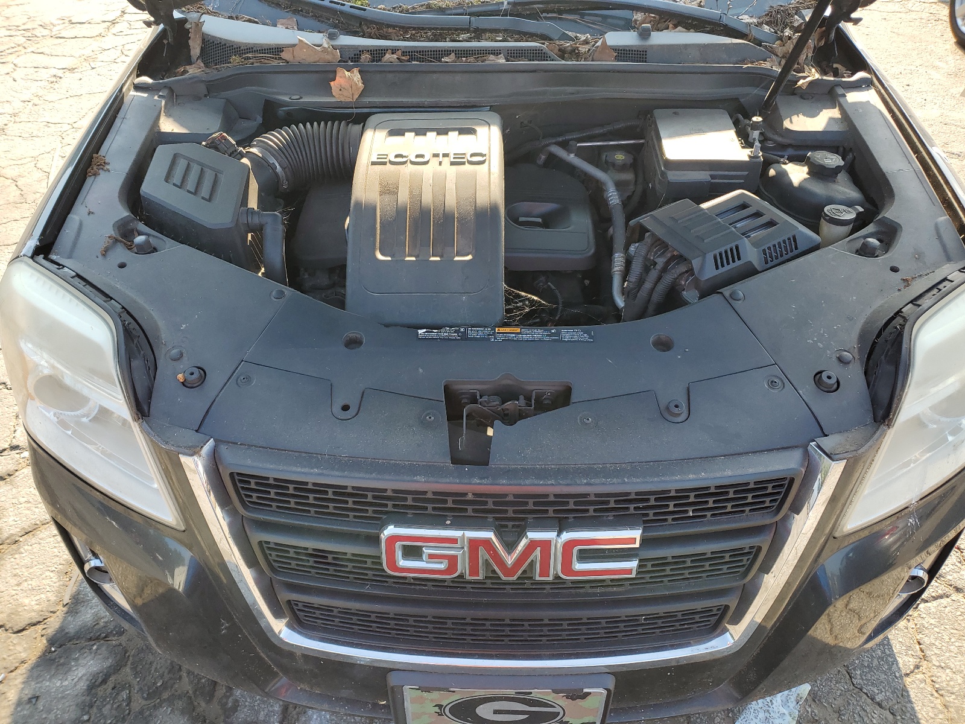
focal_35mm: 26
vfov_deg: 53.1
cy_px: 362
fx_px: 725
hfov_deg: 67.3
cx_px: 482
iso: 50
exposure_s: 1/435
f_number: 1.5
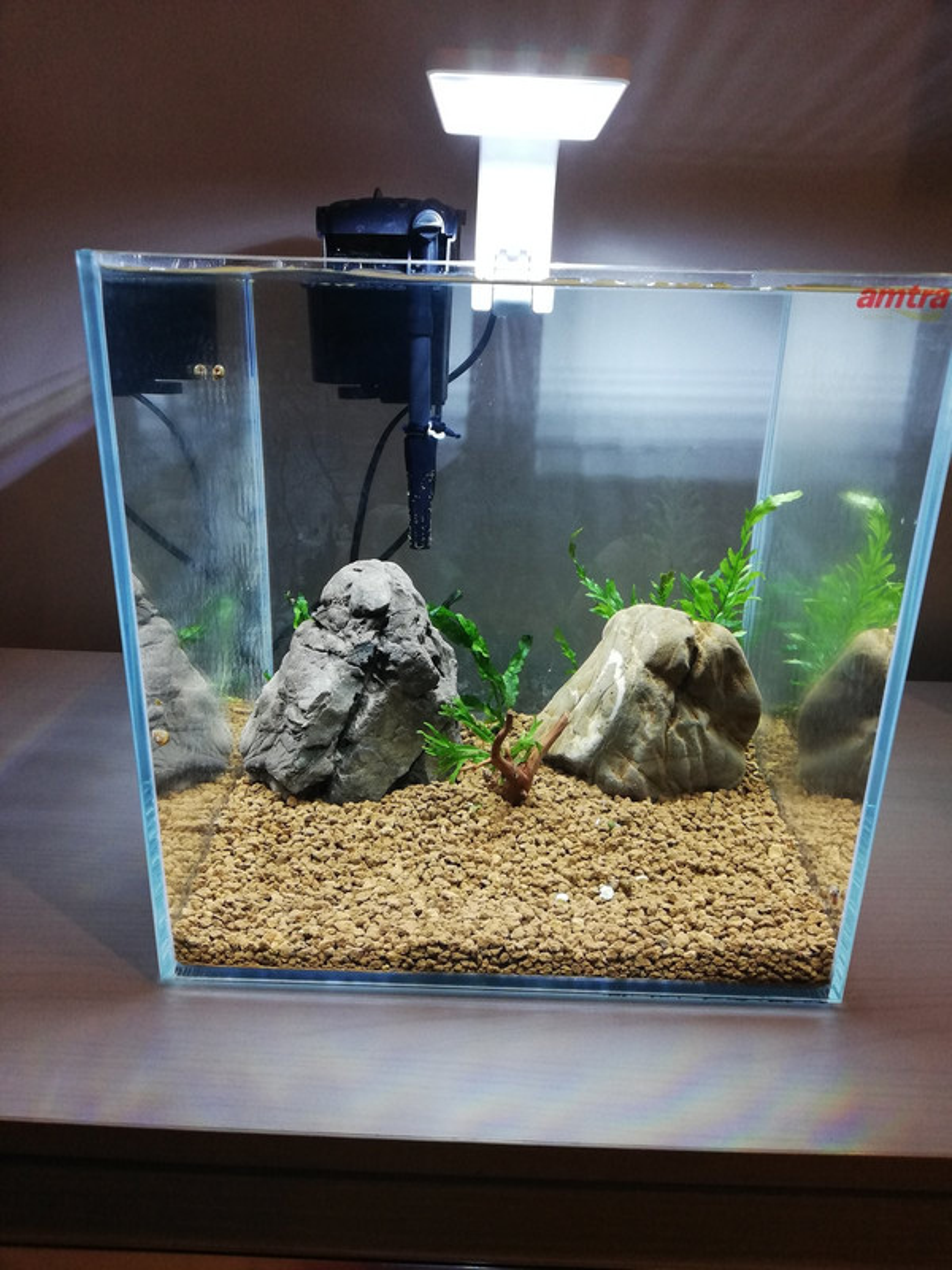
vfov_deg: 67.3
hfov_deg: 53.1
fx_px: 953
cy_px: 635
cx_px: 476
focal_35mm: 26
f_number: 2.2
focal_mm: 3.81
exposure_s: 1/50
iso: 200
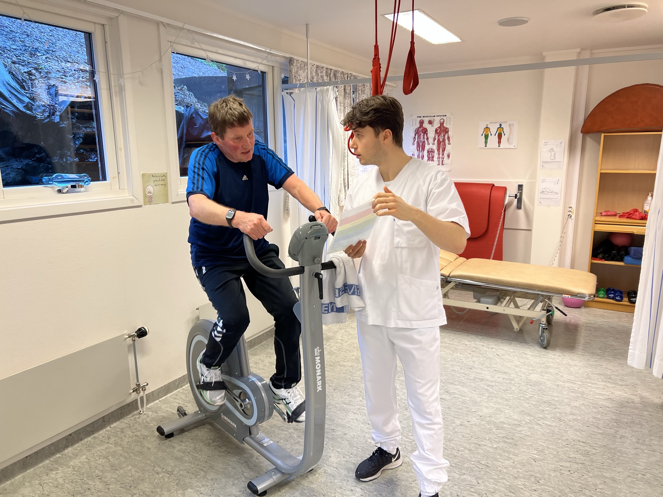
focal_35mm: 26
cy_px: 248
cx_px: 332
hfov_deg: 67.3
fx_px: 498
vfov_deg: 53.1
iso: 125
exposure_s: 1/100
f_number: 1.5
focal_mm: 5.7
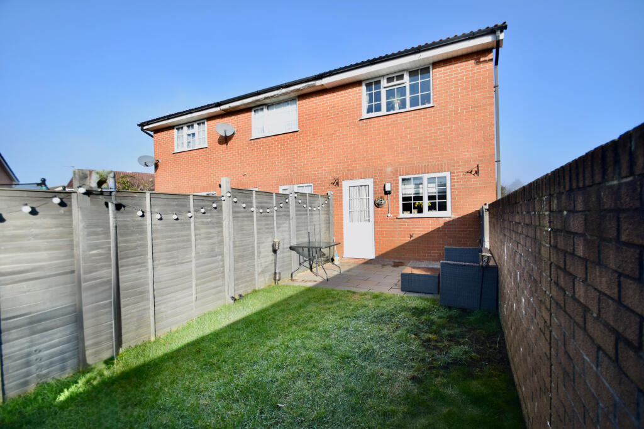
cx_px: 322
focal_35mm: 15
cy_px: 214
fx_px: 268
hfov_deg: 100.4
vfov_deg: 77.3
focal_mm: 10
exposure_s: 1/400
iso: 100
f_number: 5
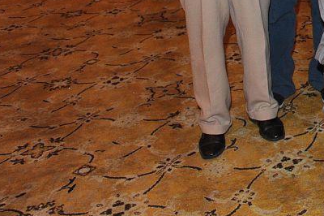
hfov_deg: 23.0
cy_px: -56
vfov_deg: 17.8
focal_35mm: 72
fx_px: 647
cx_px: 481
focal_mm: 24
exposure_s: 1/200
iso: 3200
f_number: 5.6
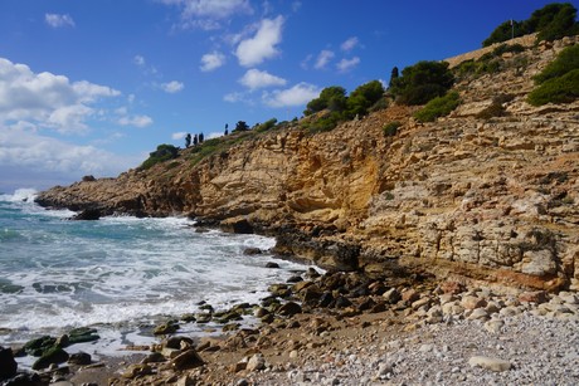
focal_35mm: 28
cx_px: 290
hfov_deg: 65.5
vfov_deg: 46.4
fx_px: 450
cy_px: 193
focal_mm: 28
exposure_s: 1/1250
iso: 100
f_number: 5
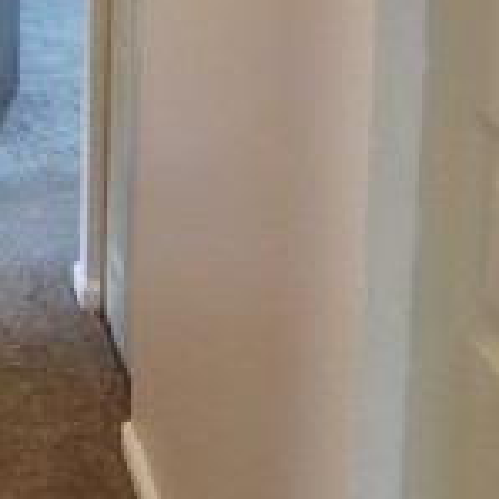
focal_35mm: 73
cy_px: -87
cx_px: -114
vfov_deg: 22.0
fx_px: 1191
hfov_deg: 21.8
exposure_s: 1/40
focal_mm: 2.13
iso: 436
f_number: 2.2
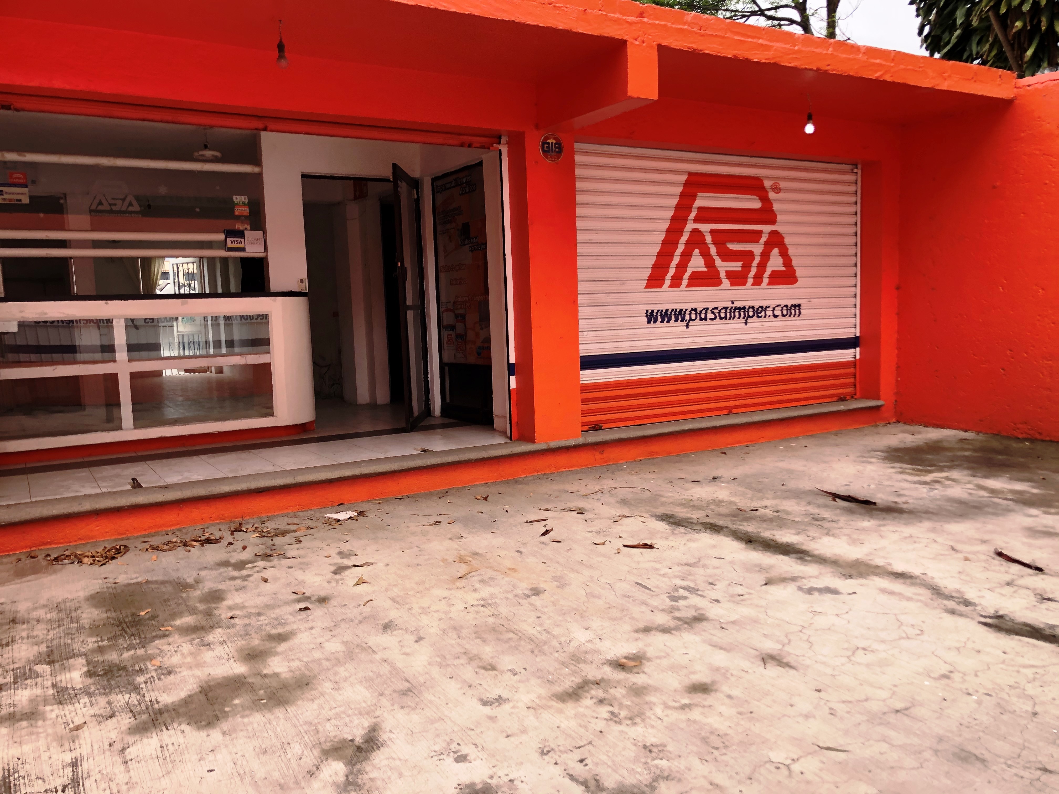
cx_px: 530
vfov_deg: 49.7
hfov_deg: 63.4
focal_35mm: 28
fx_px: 857
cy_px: 397
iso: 20
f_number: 1.8
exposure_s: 1/371
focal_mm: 3.99
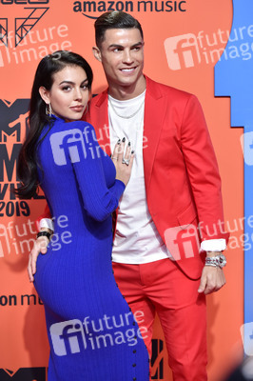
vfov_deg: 10.3
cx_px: 126
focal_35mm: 200
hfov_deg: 6.9
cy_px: 190
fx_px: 2112
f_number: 3.5
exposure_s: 1/320
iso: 2500
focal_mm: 200
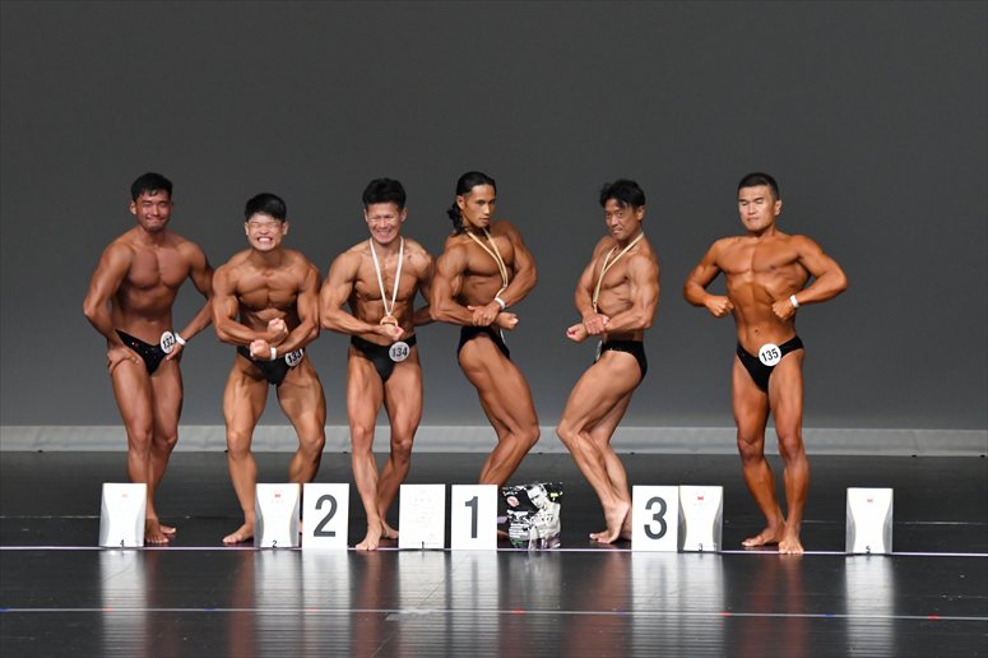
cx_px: 494
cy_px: 329
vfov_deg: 5.7
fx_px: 6584
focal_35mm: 240
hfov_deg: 8.6
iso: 5000
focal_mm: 160
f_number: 5.6
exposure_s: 1/400
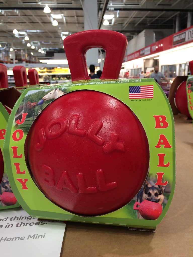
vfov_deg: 61.7
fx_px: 216
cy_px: 128
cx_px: 96
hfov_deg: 48.2
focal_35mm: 29
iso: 40
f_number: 2.2
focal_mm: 4.15
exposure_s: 1/30
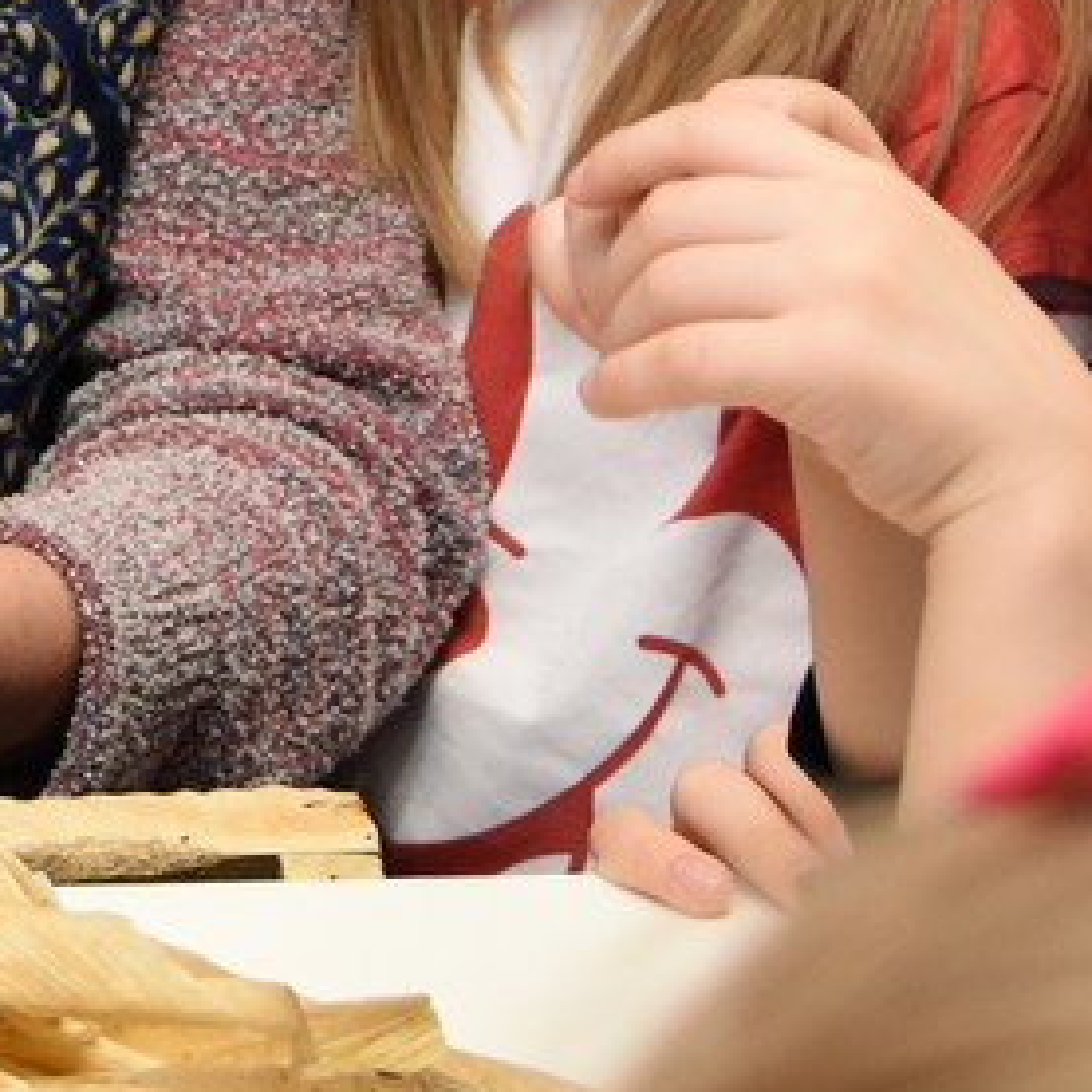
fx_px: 7388
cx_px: -741
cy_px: -390
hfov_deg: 8.2
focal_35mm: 207
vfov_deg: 8.3
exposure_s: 1/250
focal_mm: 30
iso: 1100
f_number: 4.5
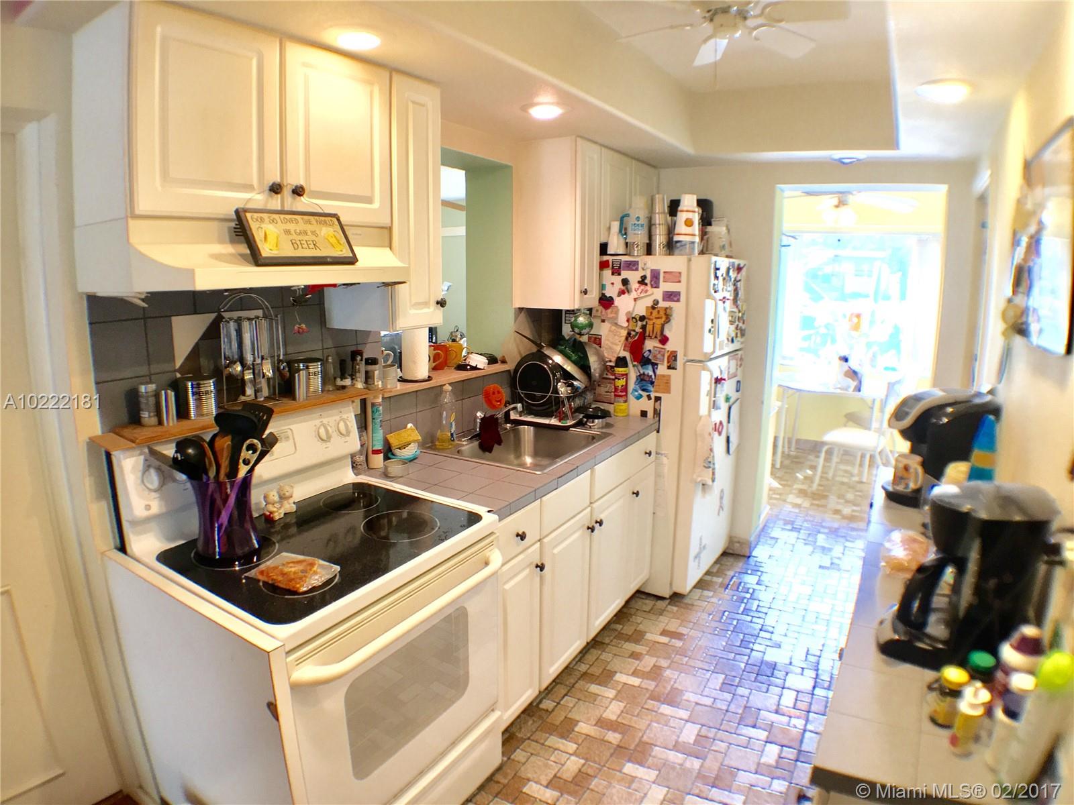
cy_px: 402
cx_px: 537
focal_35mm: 29
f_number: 2.2
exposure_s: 1/30
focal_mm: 4.15
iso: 64
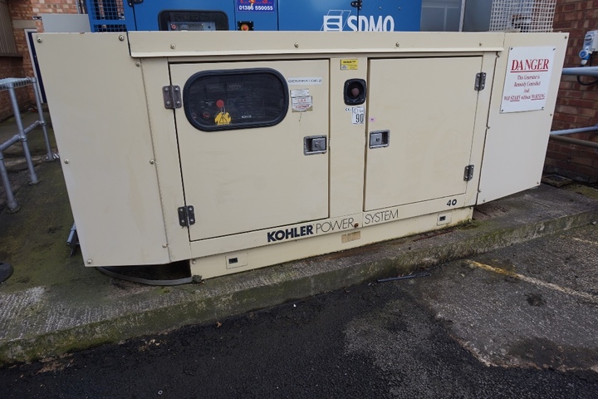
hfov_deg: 73.7
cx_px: 299
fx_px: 399
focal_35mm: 24
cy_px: 200
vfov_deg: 53.1
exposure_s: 1/100
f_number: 7.1
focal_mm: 16
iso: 100
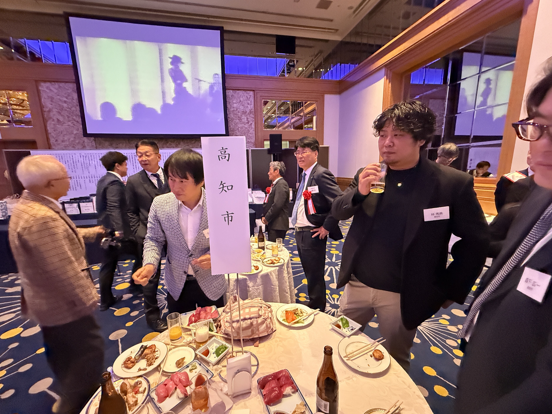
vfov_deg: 81.7
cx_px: 270
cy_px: 216
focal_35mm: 15
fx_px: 239
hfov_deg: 98.2
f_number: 2.2
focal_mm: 2.22
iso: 1250
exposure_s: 1/60
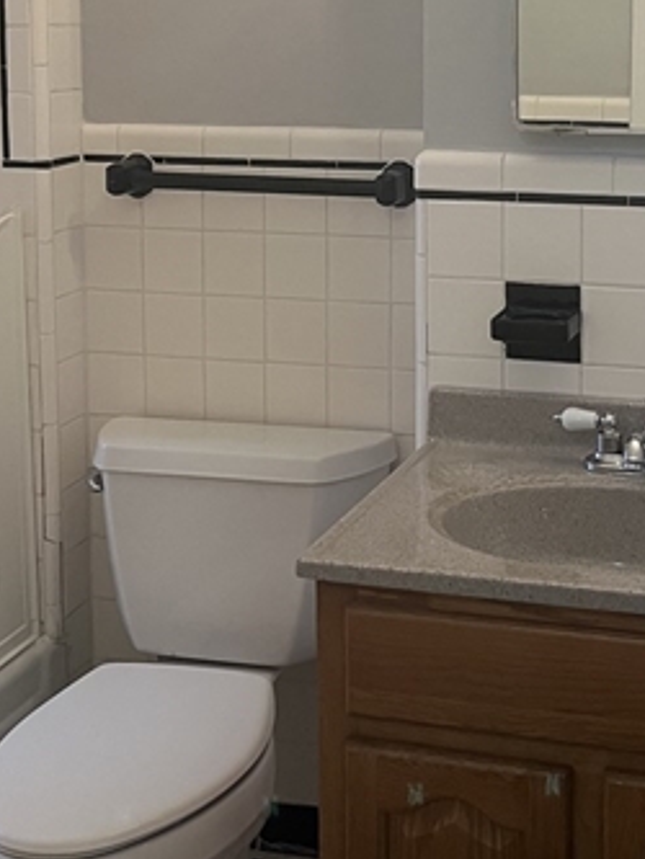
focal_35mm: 60
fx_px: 1490
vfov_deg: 31.3
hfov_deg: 24.1
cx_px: 508
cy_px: 157
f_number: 1.6
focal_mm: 5.1
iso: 100
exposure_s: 1/60
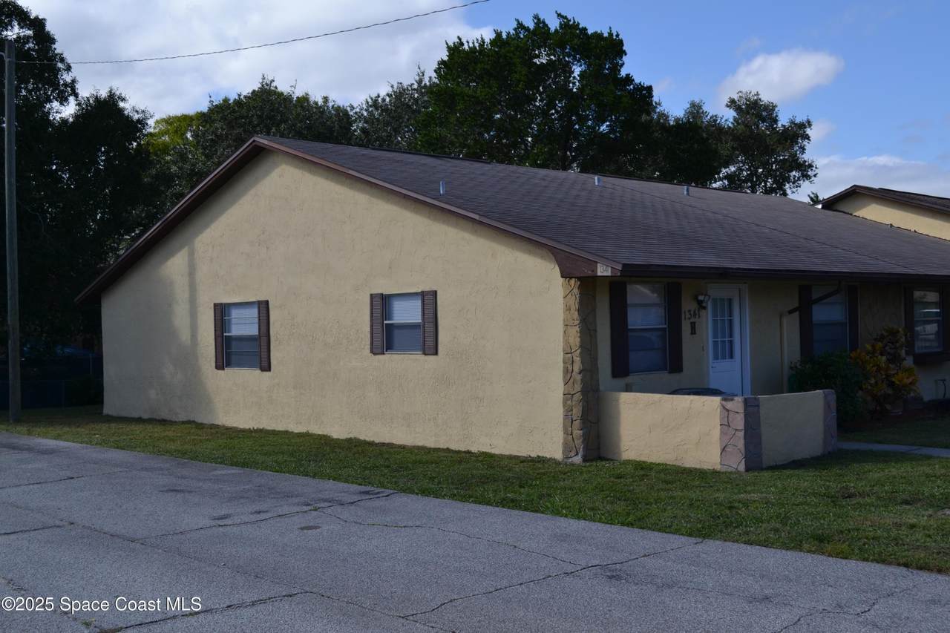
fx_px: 1029
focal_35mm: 39
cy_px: 316
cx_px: 475
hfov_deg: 49.6
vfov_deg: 34.2
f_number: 8
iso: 100
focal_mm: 26
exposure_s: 1/250
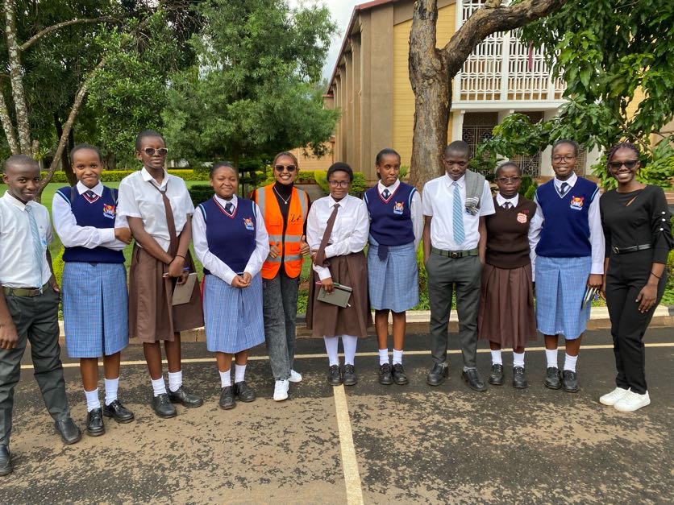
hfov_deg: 67.3
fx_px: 506
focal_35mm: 26
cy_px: 252
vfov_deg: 53.1
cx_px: 337
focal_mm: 4.25
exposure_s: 1/456
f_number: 1.8
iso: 32
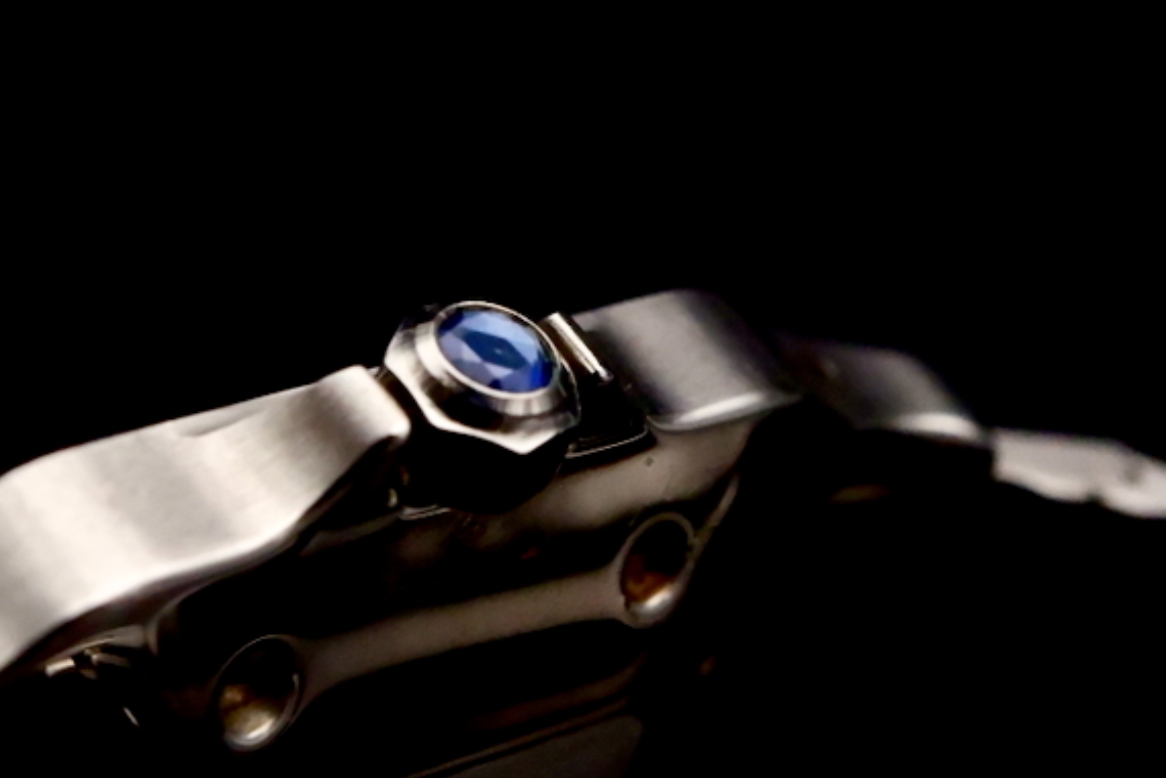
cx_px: 501
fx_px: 3627
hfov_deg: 18.3
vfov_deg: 12.2
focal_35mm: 112
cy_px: 396
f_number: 8
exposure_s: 1/4000
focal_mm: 31.5
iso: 6400
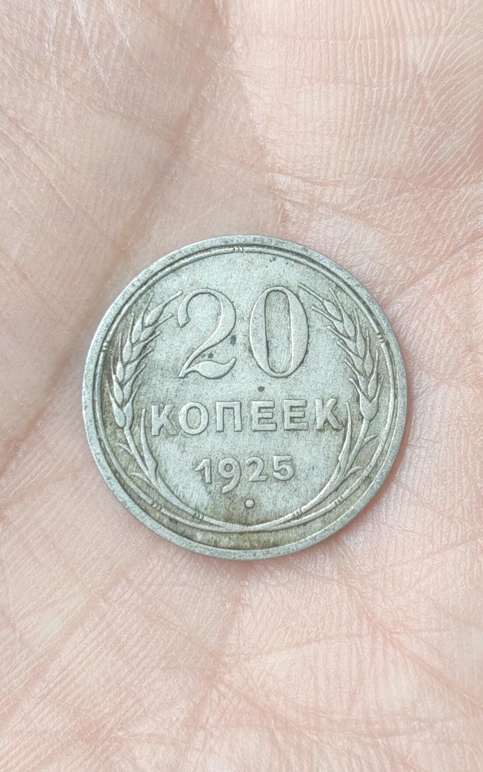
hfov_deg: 23.5
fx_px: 1158
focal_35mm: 55
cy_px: 381
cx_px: 275
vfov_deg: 36.9
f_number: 1.88
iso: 967
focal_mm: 4.84
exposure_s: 1/50
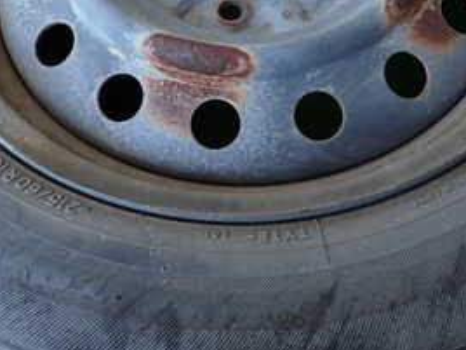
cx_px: 268
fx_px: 754
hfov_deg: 34.3
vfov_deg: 25.2
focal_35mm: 56
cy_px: 28
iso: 125
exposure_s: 1/60
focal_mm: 4.5
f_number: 2
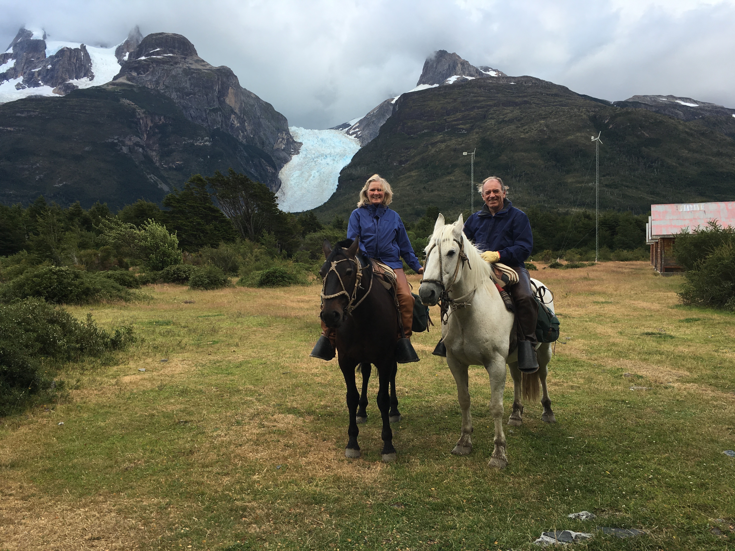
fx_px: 616
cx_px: 368
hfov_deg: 61.7
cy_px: 276
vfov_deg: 48.2
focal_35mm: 29
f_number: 2.2
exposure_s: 1/519
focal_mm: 4.15
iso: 25
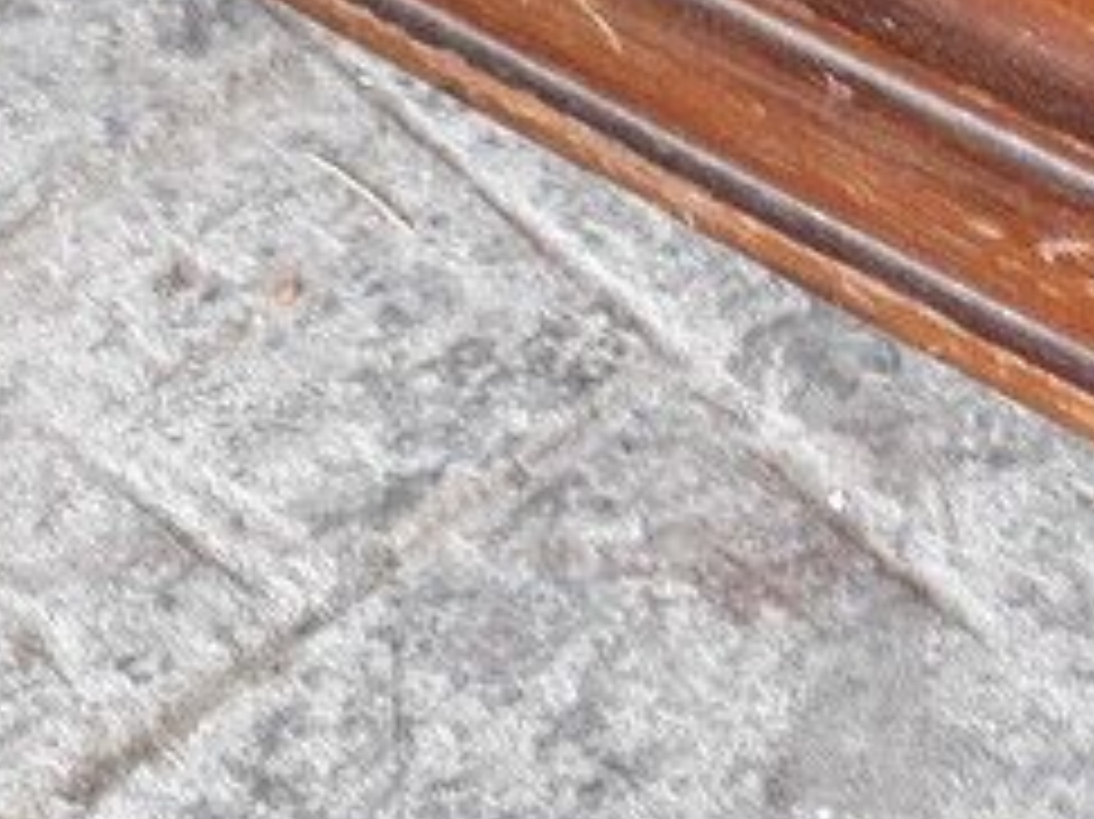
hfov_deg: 18.8
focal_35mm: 89
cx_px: 1738
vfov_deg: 16.4
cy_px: 72
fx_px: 2811
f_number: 1.9
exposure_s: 1/50
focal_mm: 3.6
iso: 40
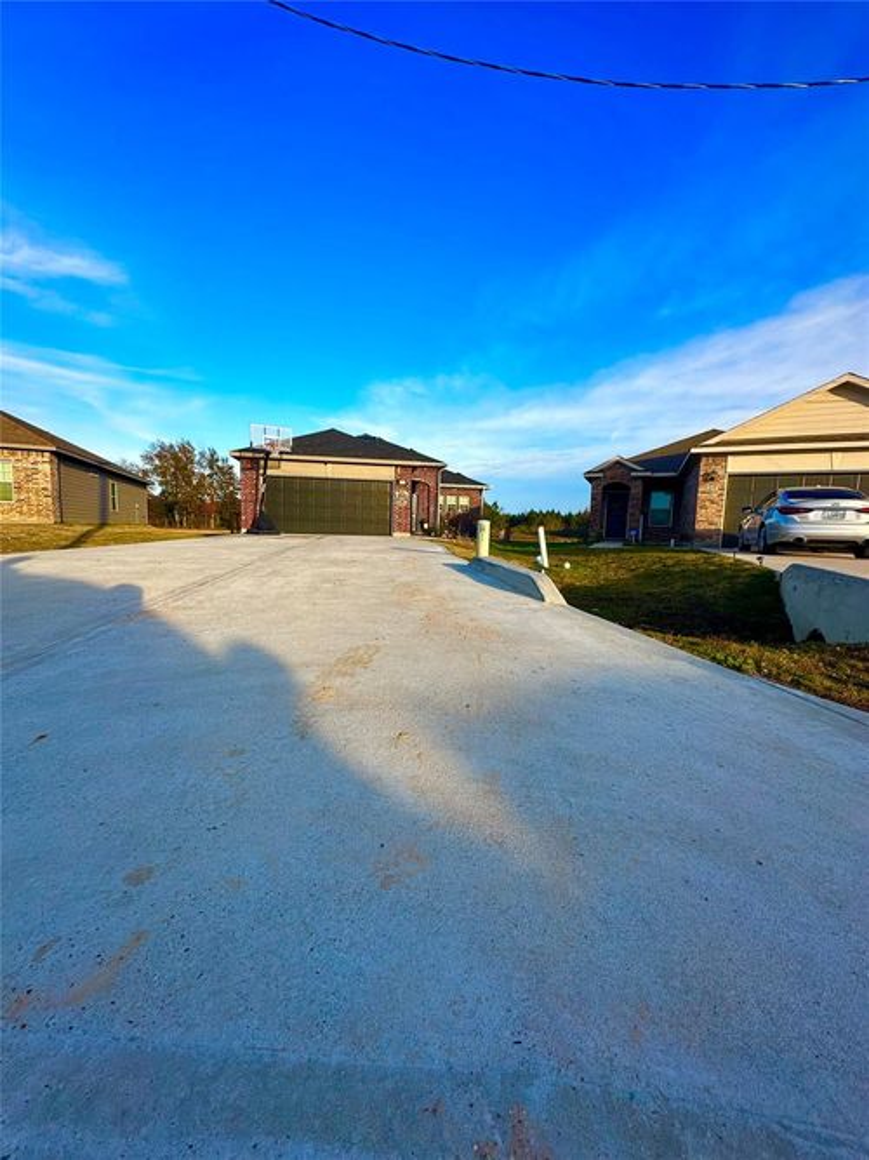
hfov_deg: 85.7
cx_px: 434
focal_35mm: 14
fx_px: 469
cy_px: 580
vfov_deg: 102.1
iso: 40
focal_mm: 2.22
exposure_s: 1/1103
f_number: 2.2
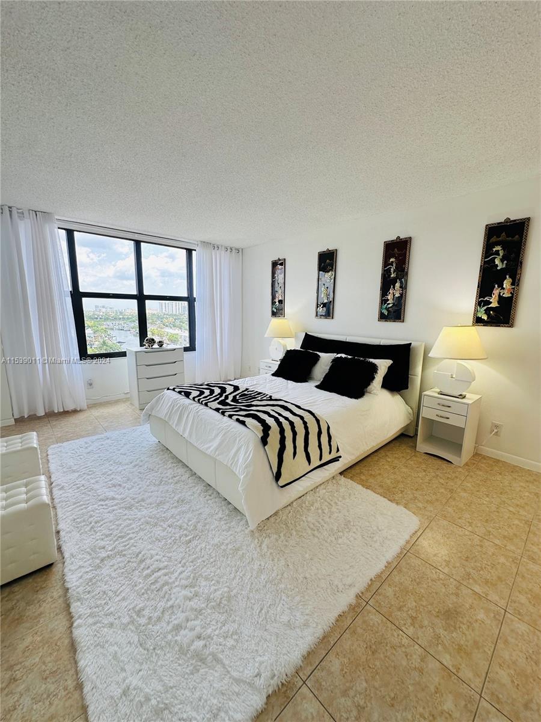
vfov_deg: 102.1
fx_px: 292
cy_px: 361
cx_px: 270
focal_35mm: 14
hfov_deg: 85.7
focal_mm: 2.22
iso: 40
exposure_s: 1/144
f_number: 2.2
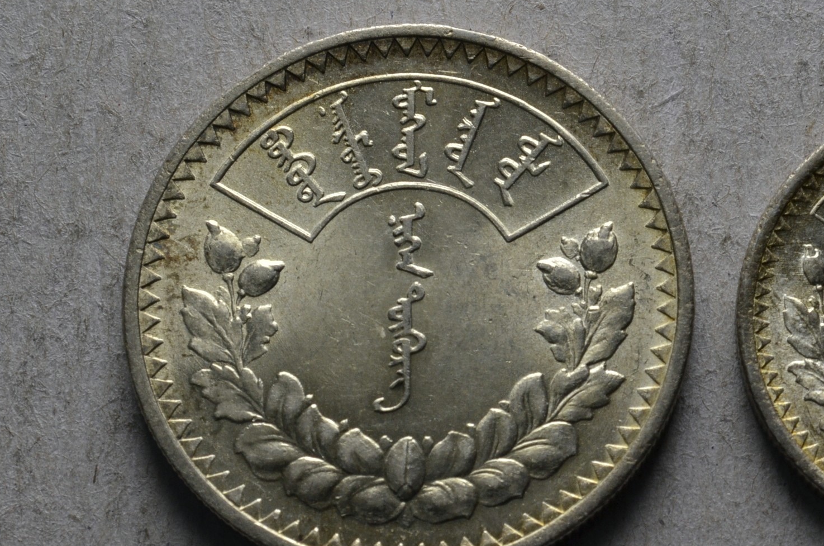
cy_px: 324
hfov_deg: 14.8
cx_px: 644
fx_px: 3148
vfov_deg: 9.9
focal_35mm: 138
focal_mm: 55
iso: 400
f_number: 14
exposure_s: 1/250
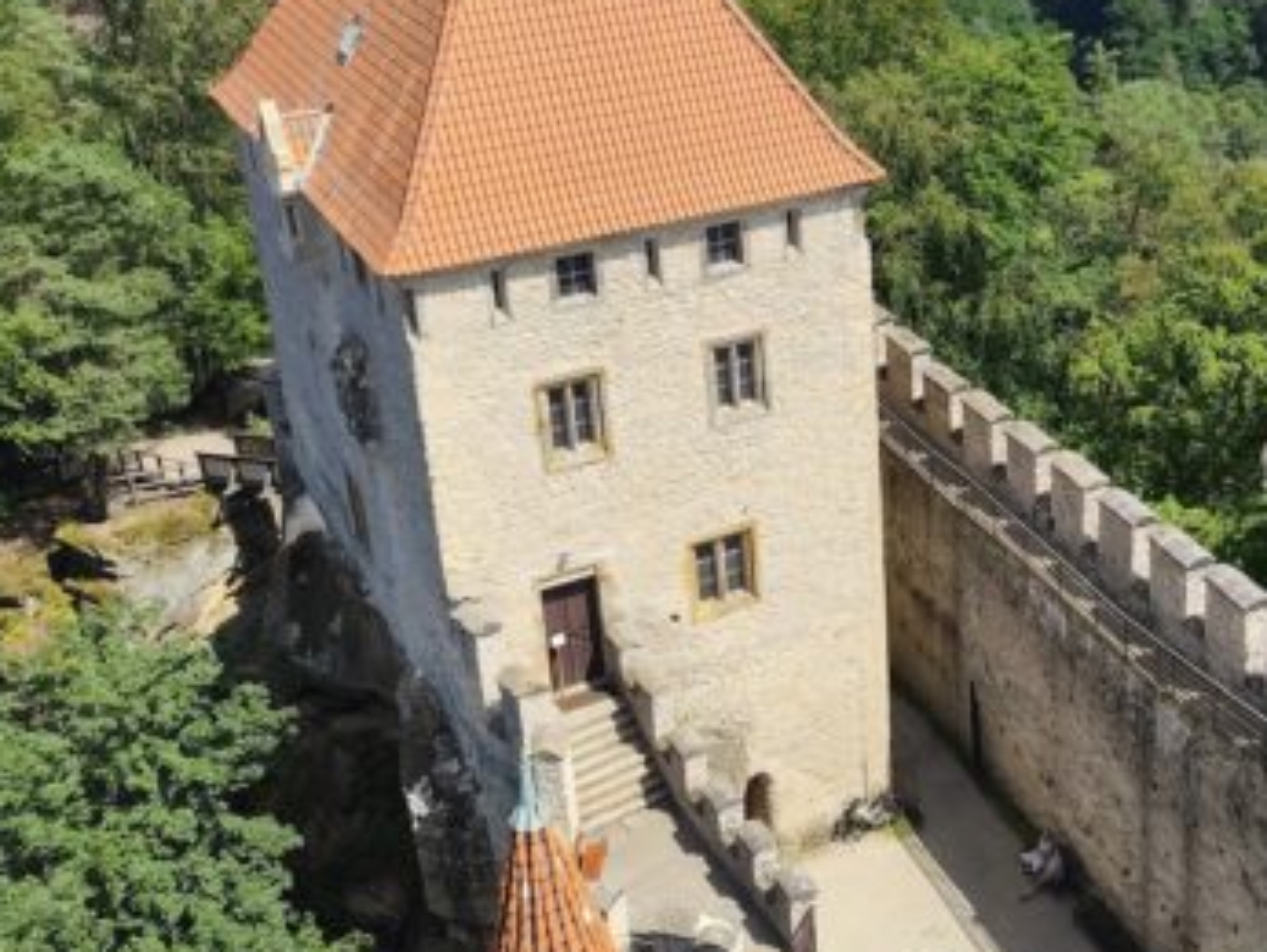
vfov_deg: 28.5
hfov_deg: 36.0
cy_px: 359
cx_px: 1044
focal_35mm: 51
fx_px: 1868
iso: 50
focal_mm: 6.19
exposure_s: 1/720
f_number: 1.65
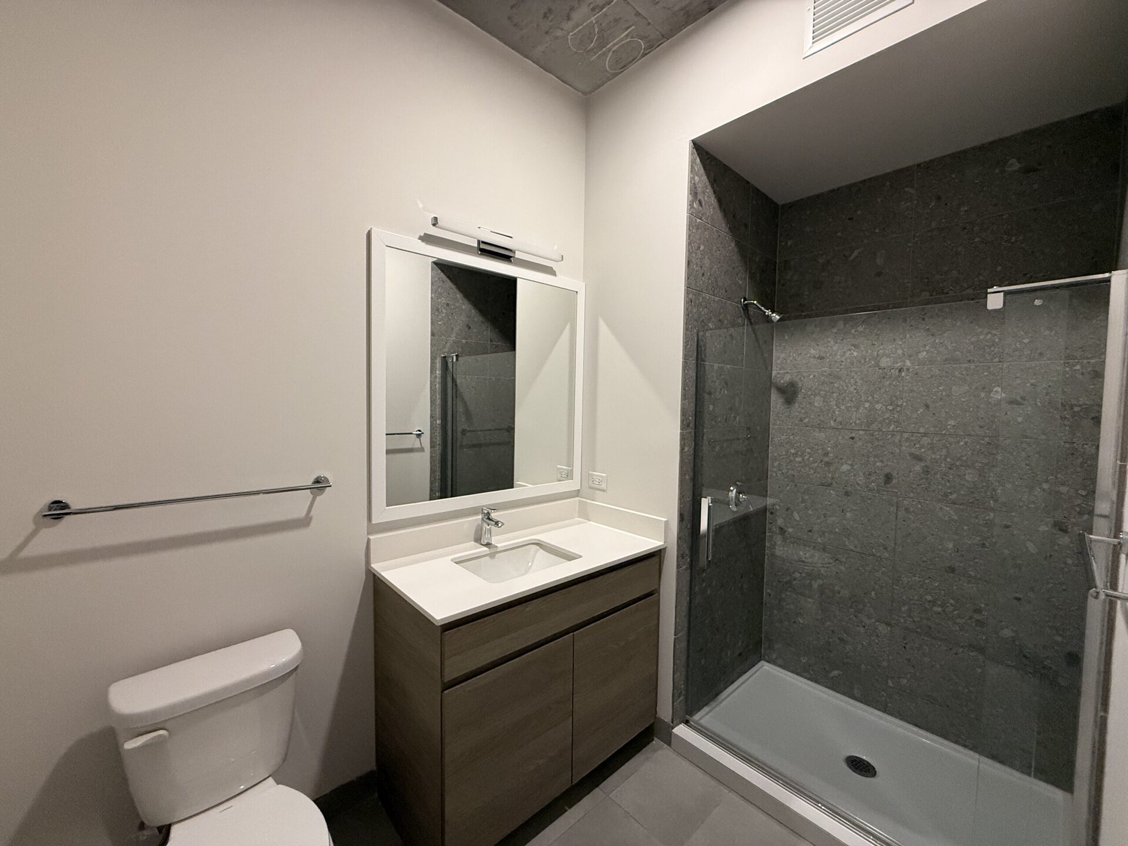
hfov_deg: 102.1
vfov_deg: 85.7
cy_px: 423
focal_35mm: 14
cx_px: 564
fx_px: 456
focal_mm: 2.22
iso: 400
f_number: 2.2
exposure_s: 1/60
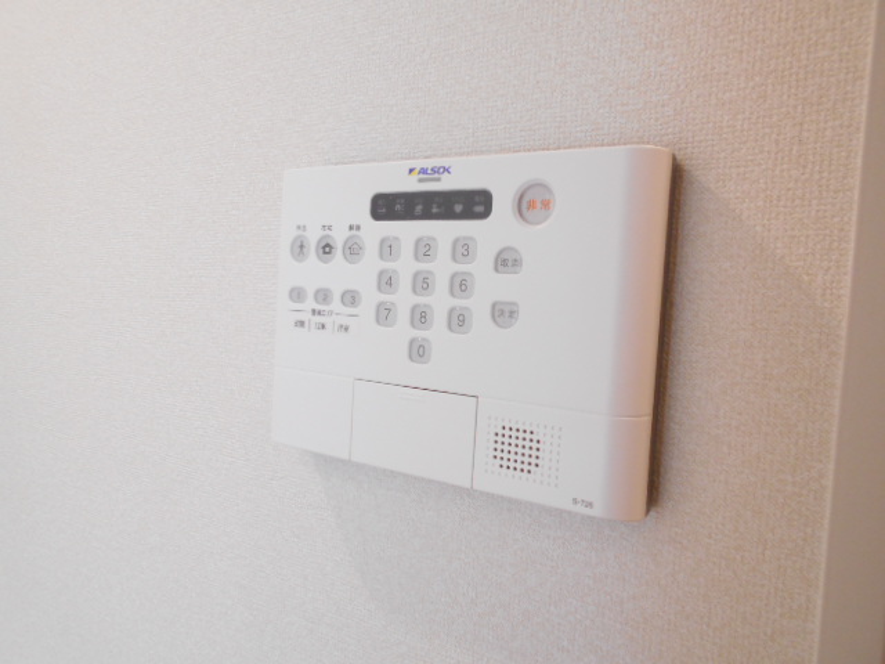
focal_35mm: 26
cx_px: 442
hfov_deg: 67.3
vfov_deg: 53.1
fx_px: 665
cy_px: 332
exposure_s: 1/30
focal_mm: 4.6
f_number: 3.2
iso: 220
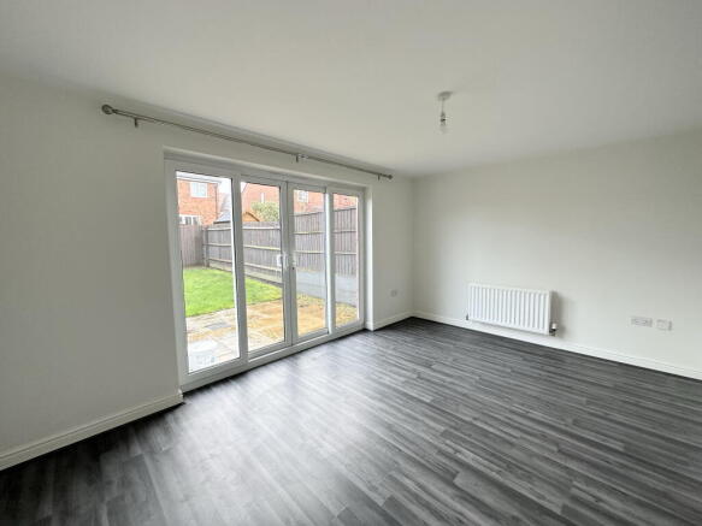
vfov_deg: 85.7
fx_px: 284
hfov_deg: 102.1
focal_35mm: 14
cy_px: 263
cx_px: 351
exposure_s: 1/99
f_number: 2.2
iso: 100
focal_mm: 2.22
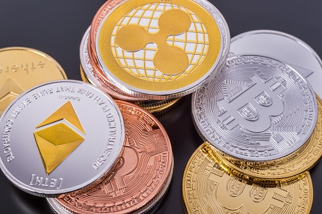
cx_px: 161
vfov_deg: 26.9
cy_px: 107
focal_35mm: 50
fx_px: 447
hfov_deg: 39.6
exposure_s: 1/60
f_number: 13
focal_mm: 50
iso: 100
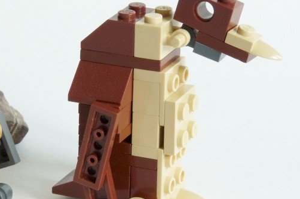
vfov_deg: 6.4
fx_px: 1782
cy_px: 93
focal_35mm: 214
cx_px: 72
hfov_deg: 9.6
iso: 100
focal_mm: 23
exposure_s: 1/8
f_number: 8
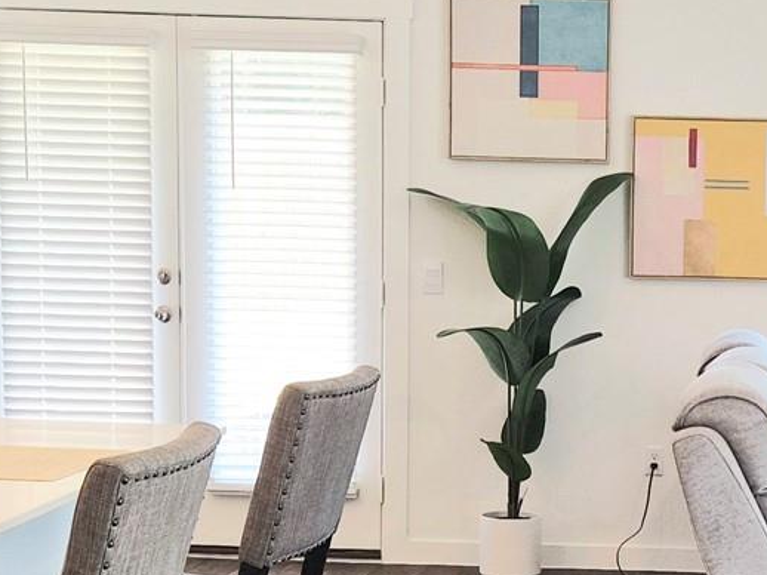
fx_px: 2015
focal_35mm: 91
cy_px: 489
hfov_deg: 21.1
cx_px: 689
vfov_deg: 16.1
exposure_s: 1/120
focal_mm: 5.4
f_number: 1.8
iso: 50
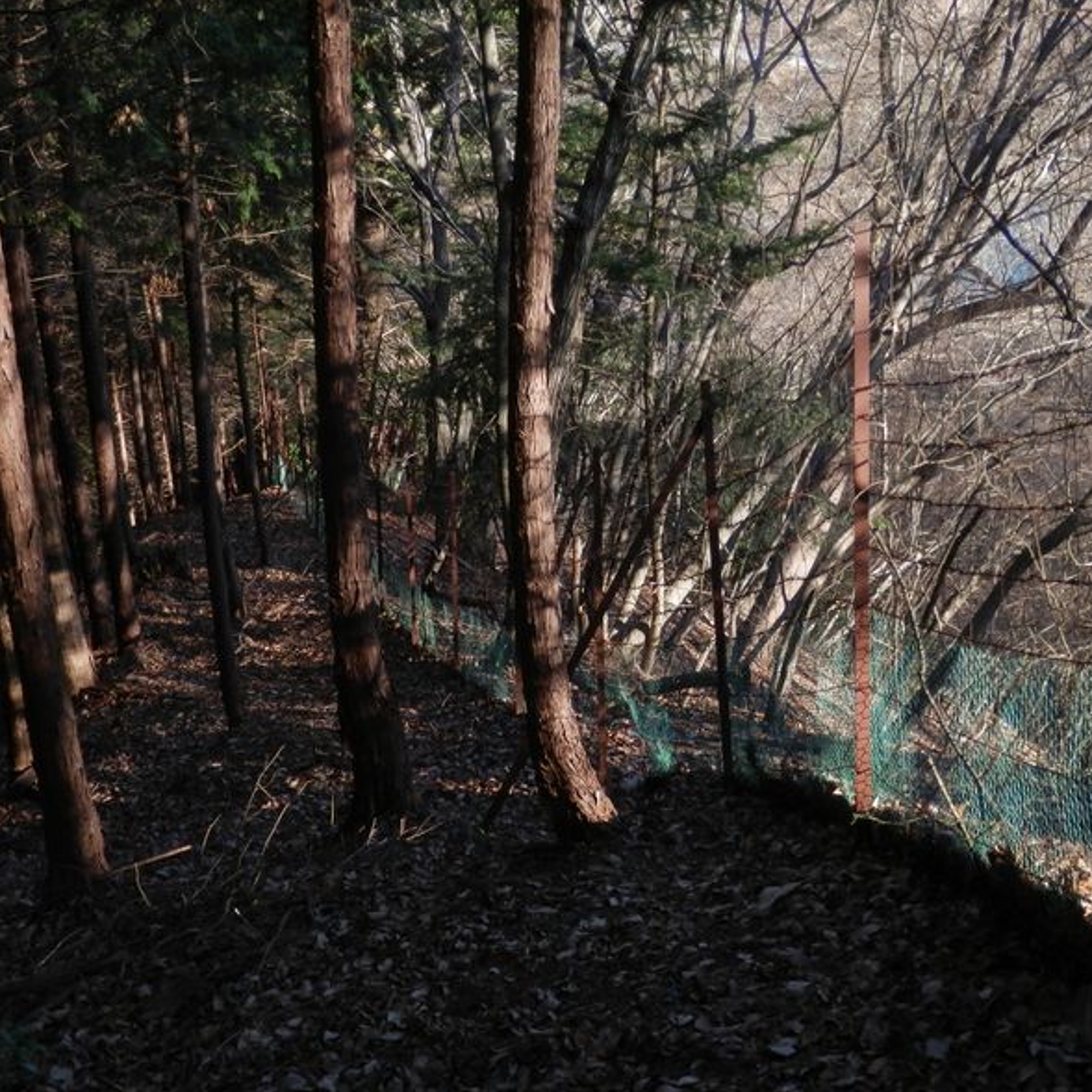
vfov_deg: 31.6
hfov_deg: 31.6
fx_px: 1927
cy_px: 551
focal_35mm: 54
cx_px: 549
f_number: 3.8
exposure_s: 1/100
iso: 80
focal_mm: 8
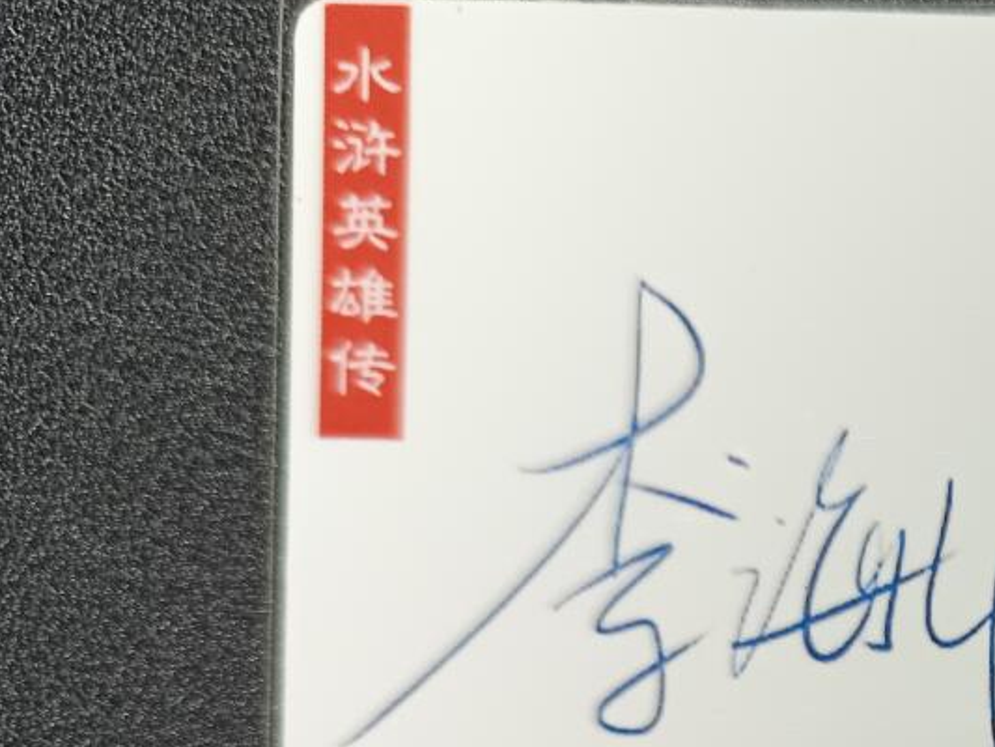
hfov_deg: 27.1
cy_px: 805
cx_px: 1197
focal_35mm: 63
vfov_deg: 22.1
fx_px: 1811
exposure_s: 1/50
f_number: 1.7
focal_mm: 5.31
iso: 896
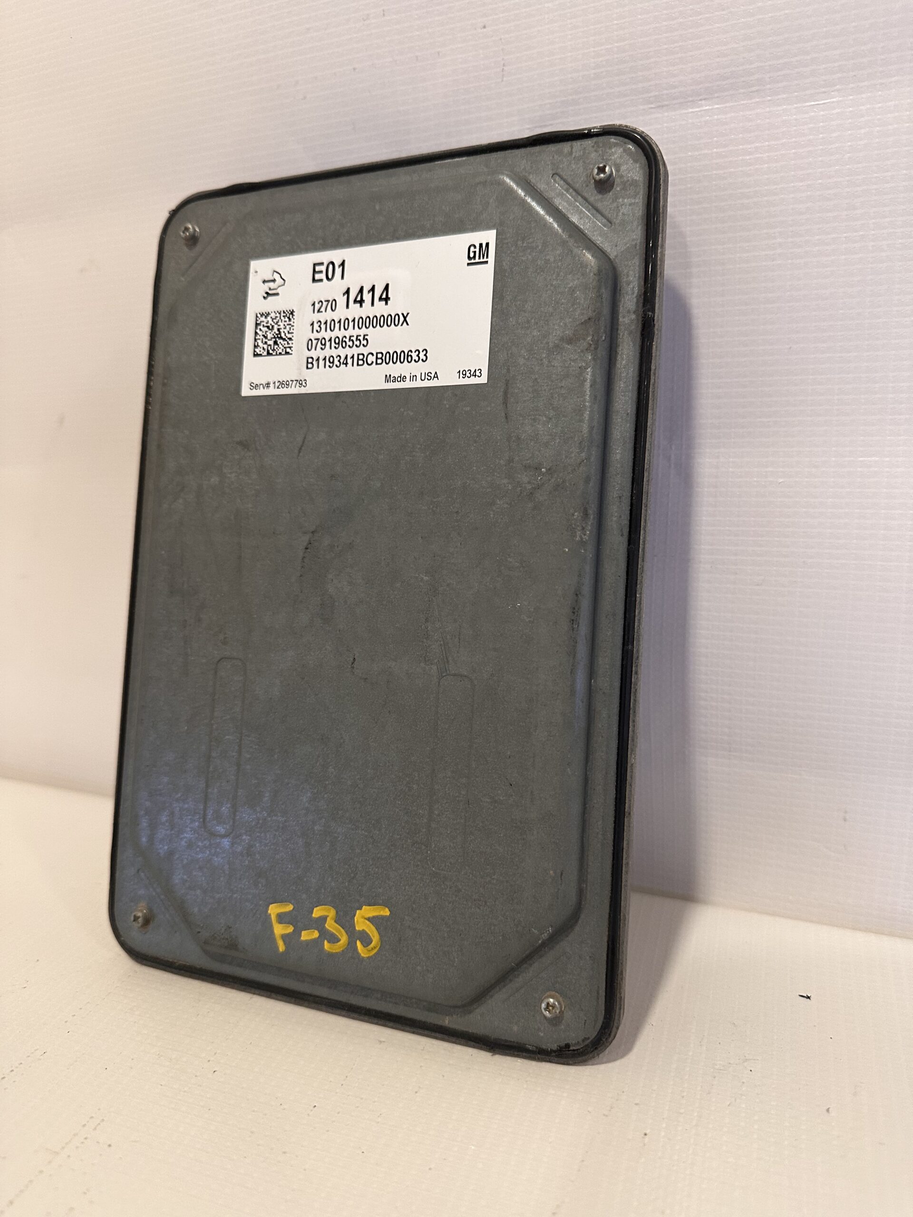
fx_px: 844
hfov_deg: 56.8
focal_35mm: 24
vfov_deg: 71.6
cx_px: 456
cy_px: 608
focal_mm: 6.86
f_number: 1.78
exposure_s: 1/60
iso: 400
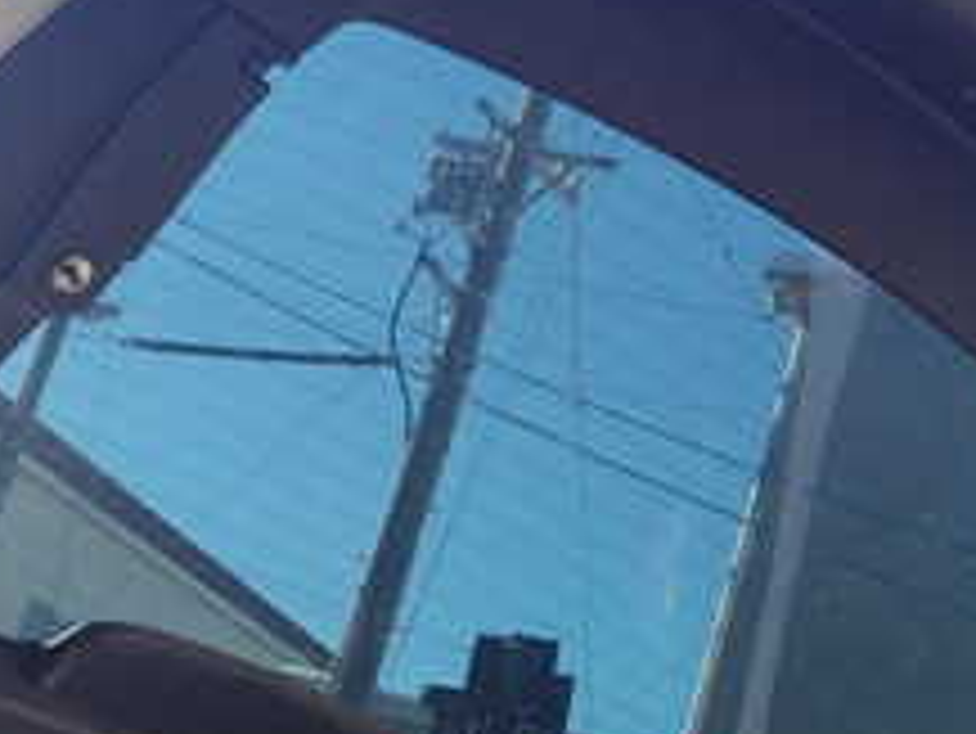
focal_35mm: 83
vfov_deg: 17.8
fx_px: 2341
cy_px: 266
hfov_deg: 23.3
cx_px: 720
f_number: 3.2
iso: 100
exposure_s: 1/160
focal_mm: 5.4
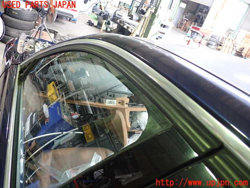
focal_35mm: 30
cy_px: 94
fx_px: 217
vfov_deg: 46.8
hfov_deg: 60.0
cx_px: 125
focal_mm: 5.4
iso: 320
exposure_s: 1/30
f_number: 2.3
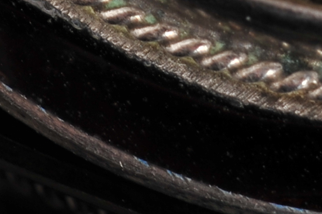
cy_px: -210
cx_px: 498
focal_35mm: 525
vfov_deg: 2.6
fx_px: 4690
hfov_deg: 3.9
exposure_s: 1/80
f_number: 14
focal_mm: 60
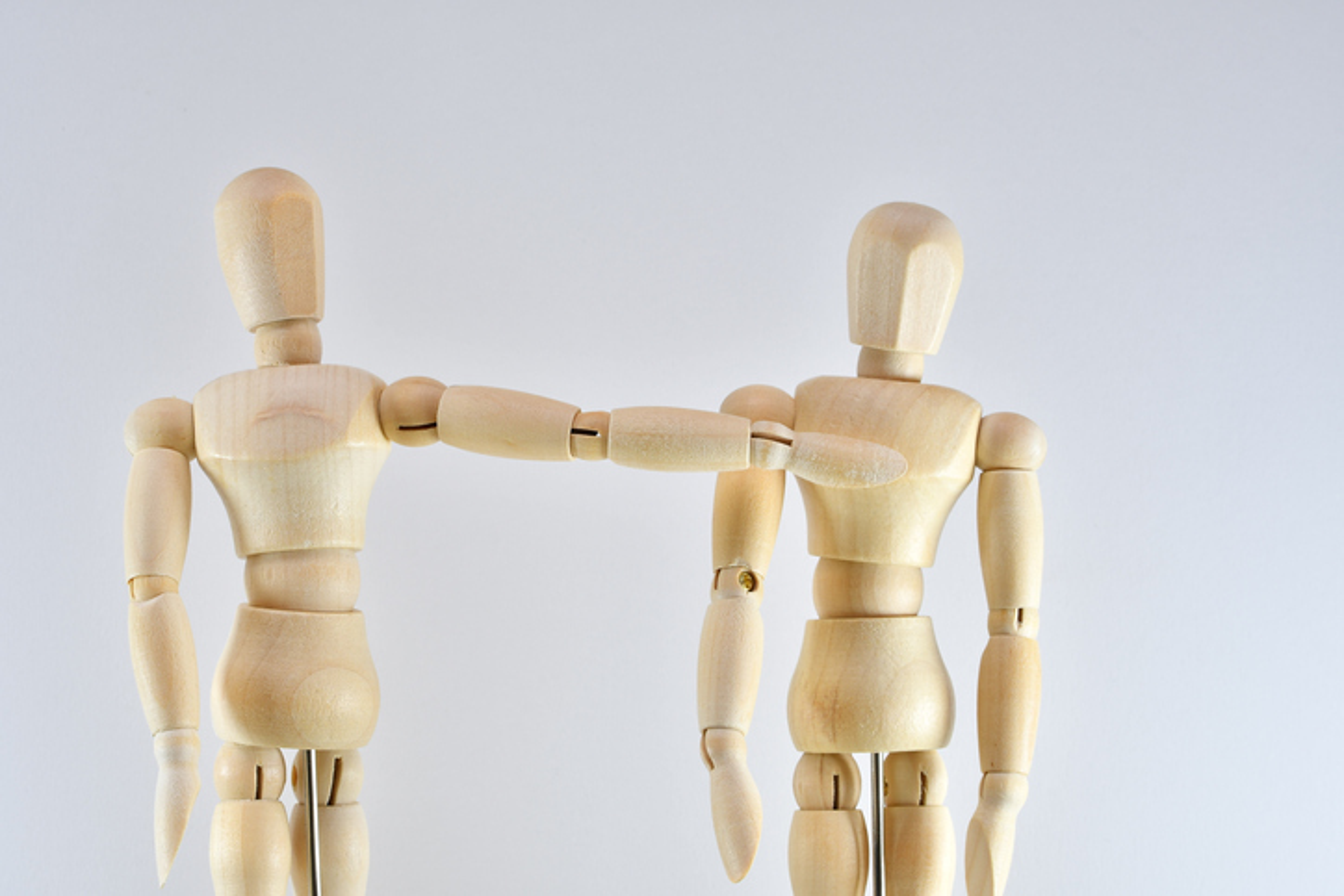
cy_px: 448
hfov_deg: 22.6
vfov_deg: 15.2
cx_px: 672
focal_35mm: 90
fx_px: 3360
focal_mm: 60
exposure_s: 1/10
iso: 110
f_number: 16
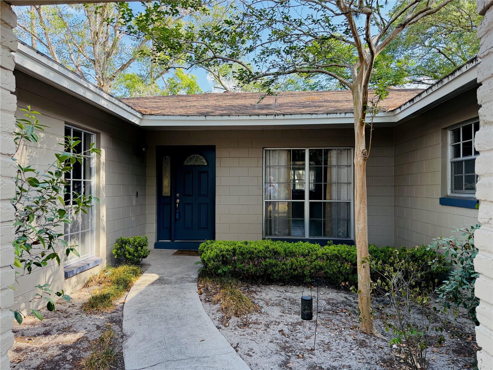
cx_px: 246
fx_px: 342
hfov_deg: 71.6
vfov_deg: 56.8
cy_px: 185
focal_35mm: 24
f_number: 1.78
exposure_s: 1/356
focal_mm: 6.76
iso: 100
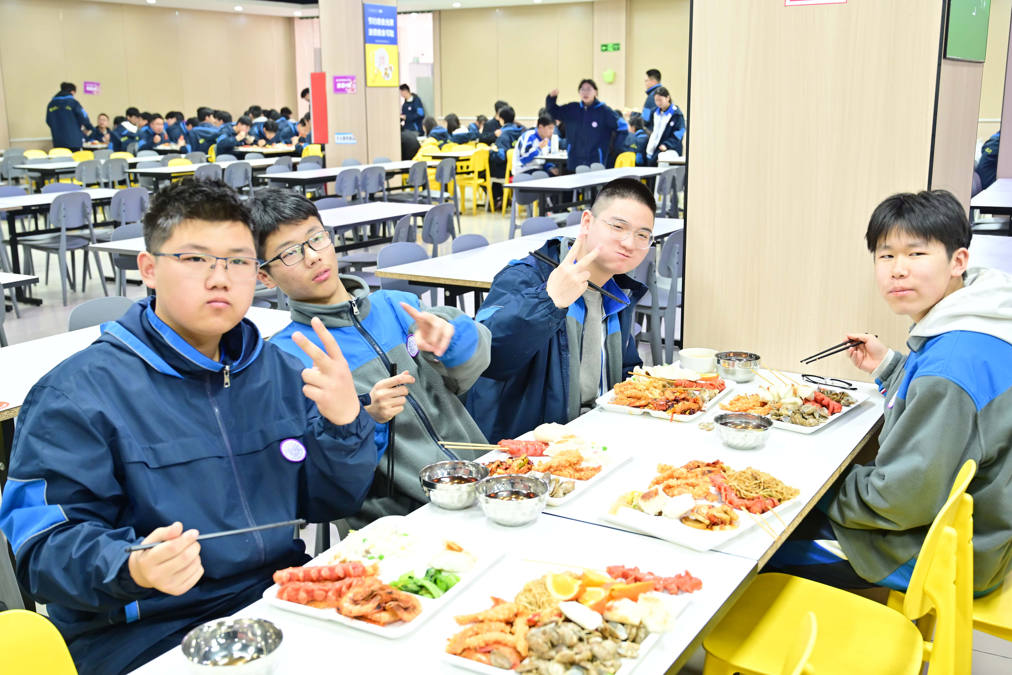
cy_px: 338
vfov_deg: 35.1
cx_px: 506
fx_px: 1068
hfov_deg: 50.7
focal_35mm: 38
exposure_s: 1/80
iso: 1600
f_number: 4.5
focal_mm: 38
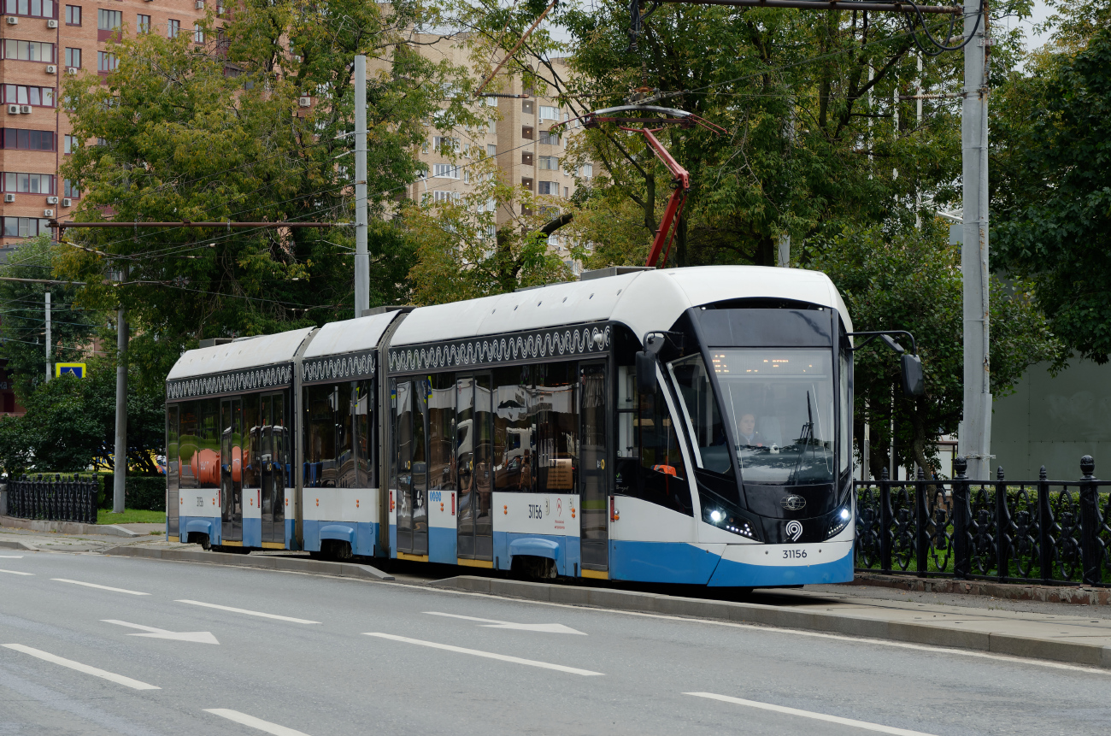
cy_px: 368
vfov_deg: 12.1
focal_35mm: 112
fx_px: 3465
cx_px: 556
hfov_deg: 18.2
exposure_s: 1/500
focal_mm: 75
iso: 400
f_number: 5.6
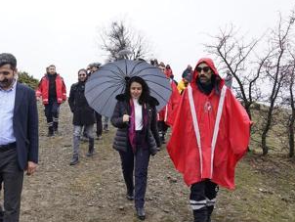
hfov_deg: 44.6
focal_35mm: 41
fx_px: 350
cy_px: 109
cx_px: 83
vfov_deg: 35.2
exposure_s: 1/80
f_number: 4.5
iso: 100
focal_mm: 24
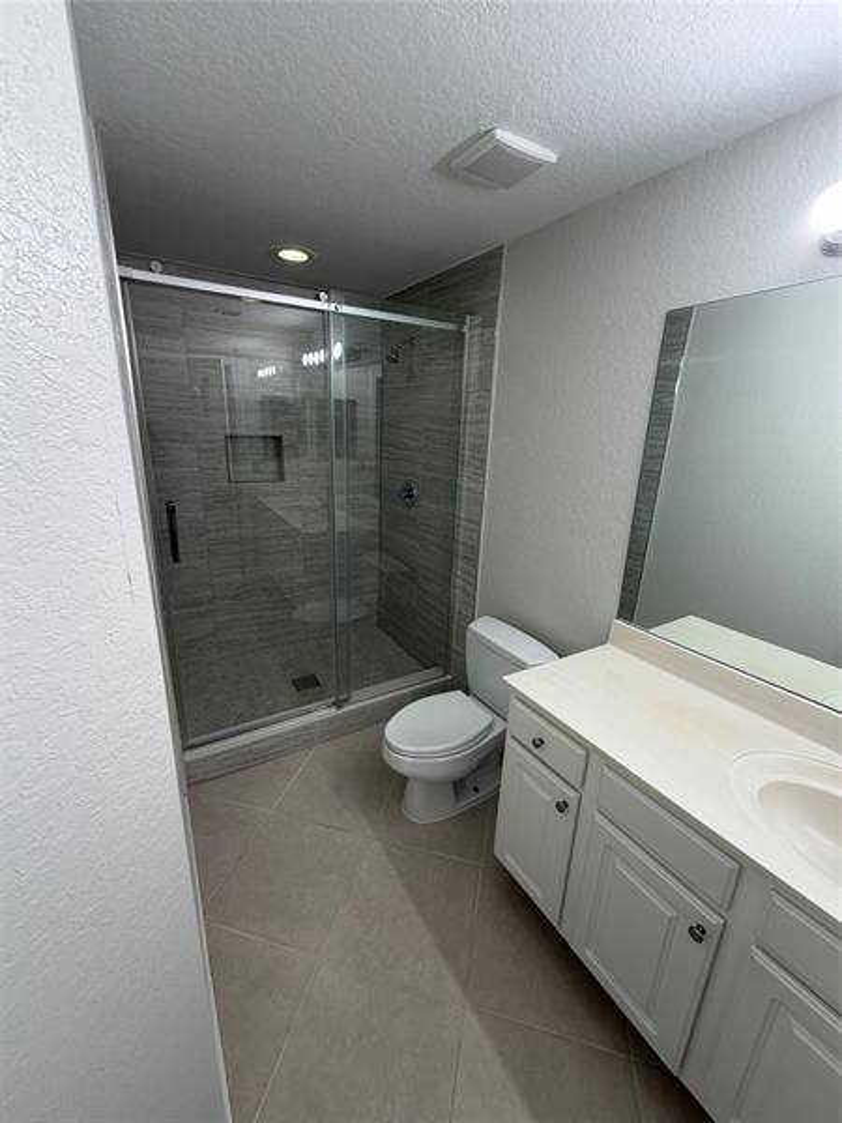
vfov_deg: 102.1
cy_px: 562
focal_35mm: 14
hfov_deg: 85.7
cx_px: 421
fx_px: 454
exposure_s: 1/120
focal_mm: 2.22
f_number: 2.2
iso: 160
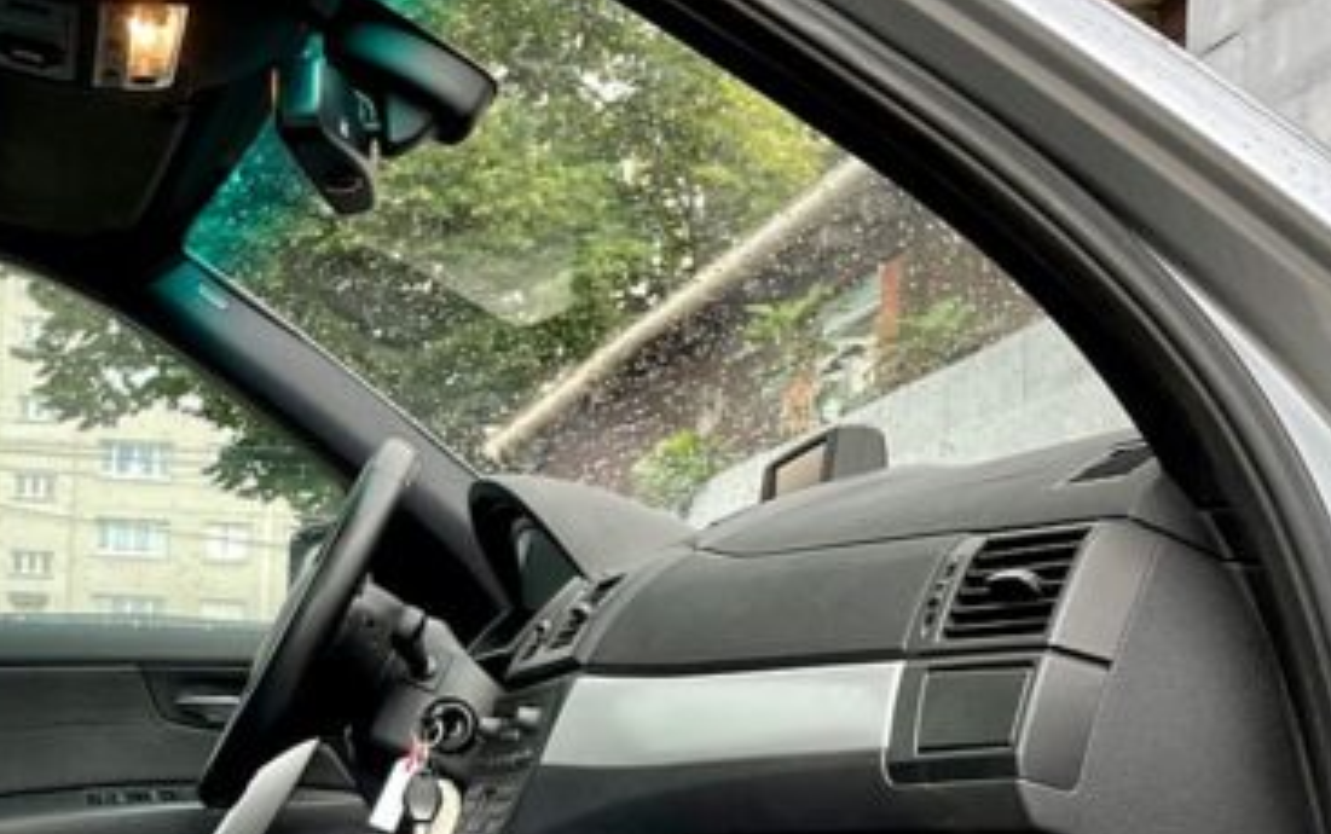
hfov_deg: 32.0
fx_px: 2178
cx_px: 83
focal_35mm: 60
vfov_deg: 21.0
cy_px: 819
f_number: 1.6
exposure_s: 1/121
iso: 50
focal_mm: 4.2
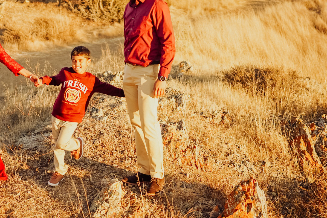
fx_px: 681
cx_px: 120
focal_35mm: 75
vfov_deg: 17.9
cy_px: 19
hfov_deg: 26.9
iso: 100
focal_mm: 35
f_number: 1.4
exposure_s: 1/1600
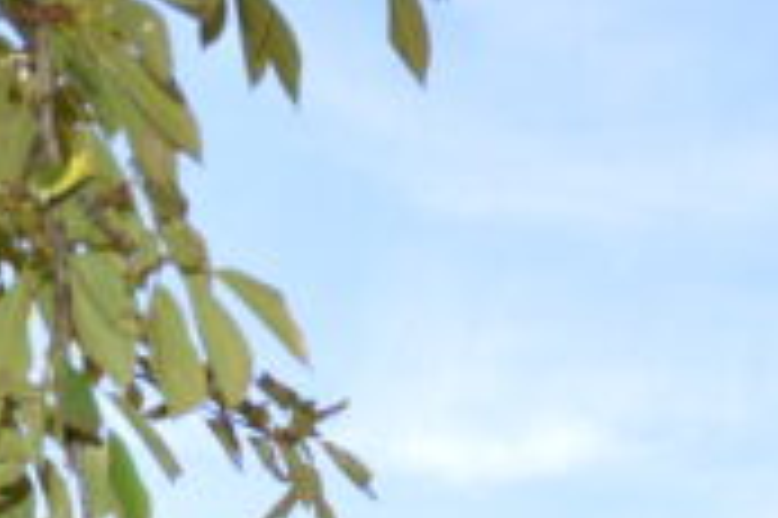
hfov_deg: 21.7
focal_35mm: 89
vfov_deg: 10.8
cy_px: 1529
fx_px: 1922
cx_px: 854
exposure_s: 1/200
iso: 100
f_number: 4
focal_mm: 10
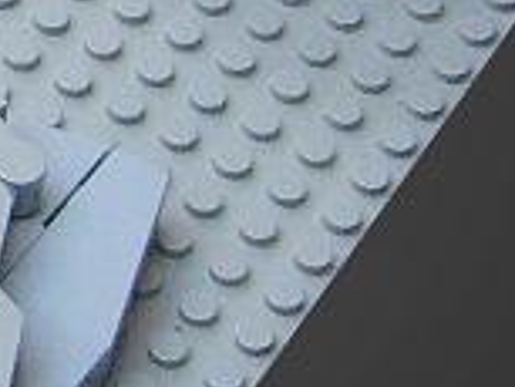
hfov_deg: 7.3
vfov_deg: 5.7
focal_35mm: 257
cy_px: -389
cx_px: -675
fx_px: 3827
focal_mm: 5.8
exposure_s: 1/45
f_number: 2.8
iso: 200
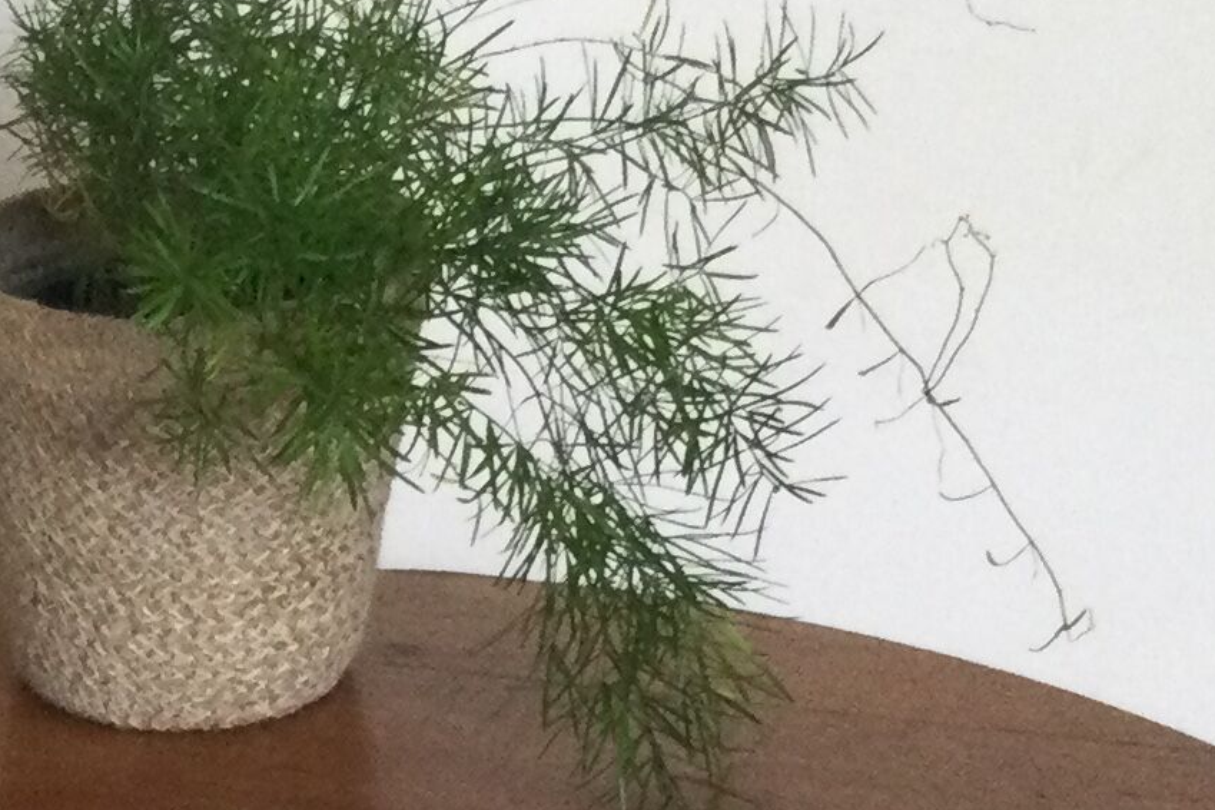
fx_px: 4185
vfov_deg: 10.7
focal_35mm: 124
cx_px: -140
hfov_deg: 16.0
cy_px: 1169
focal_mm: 3.3
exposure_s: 1/33
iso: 50
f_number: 2.4
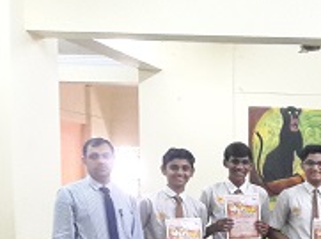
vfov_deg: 15.2
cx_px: 518
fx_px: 861
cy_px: 303
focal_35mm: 93
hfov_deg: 18.2
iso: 250
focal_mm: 3.7
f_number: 1.9
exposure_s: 1/17
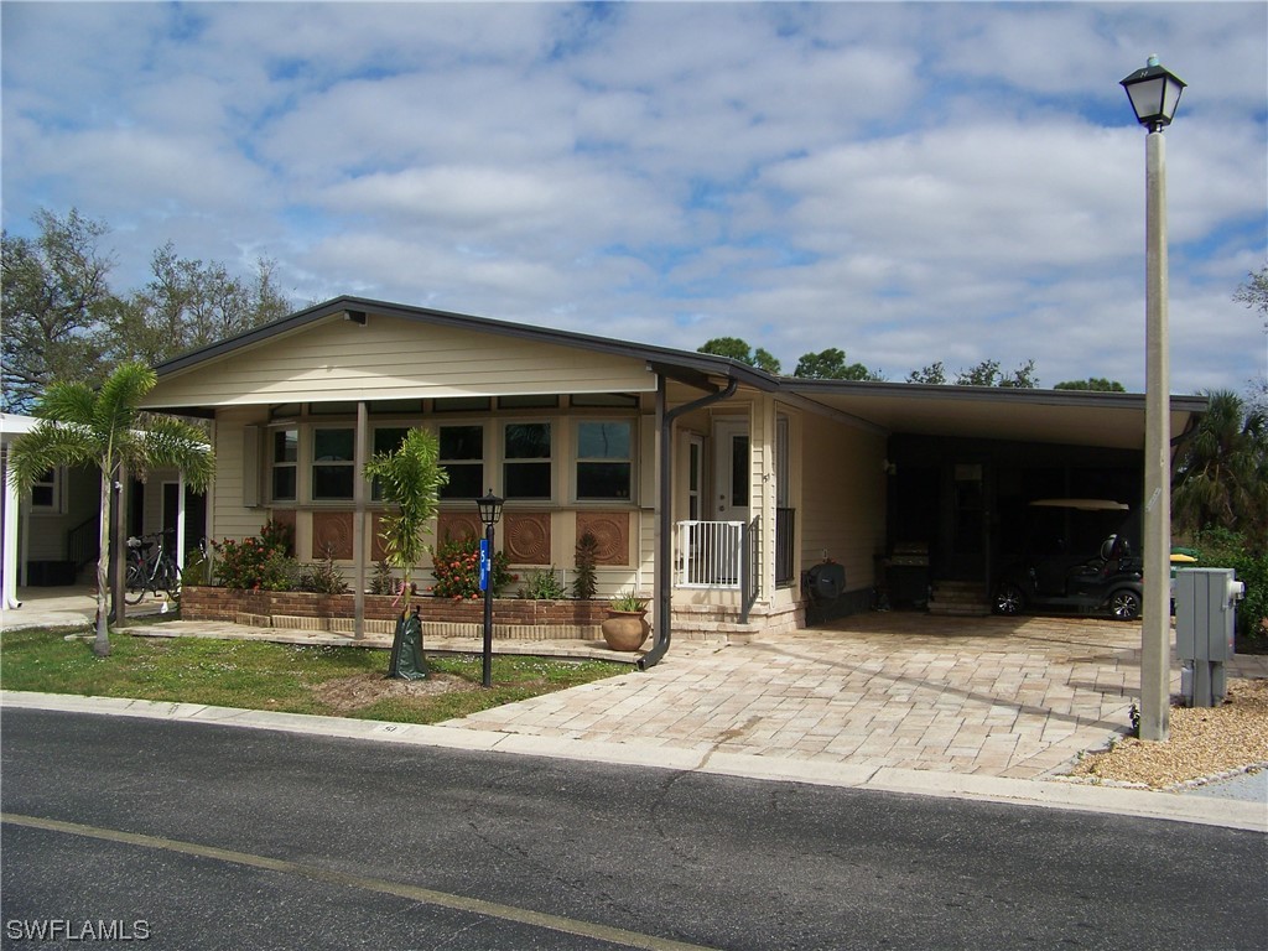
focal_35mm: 36
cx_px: 634
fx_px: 1319
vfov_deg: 39.7
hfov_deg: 51.4
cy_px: 476
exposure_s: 1/640
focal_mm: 5.85
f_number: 4
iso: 64
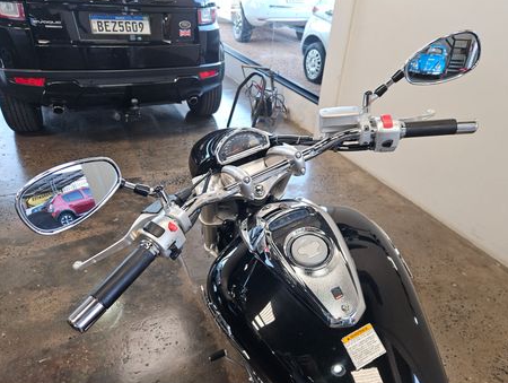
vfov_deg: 56.9
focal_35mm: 24
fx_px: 353
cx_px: 263
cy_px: 195
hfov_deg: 71.5
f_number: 1.8
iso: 125
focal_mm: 5.4
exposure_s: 1/120
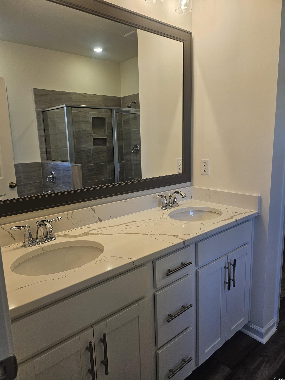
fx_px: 263
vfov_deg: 71.6
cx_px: 142
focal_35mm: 24
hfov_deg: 56.8
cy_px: 190
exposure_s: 1/120
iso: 50
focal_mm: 5
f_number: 1.8
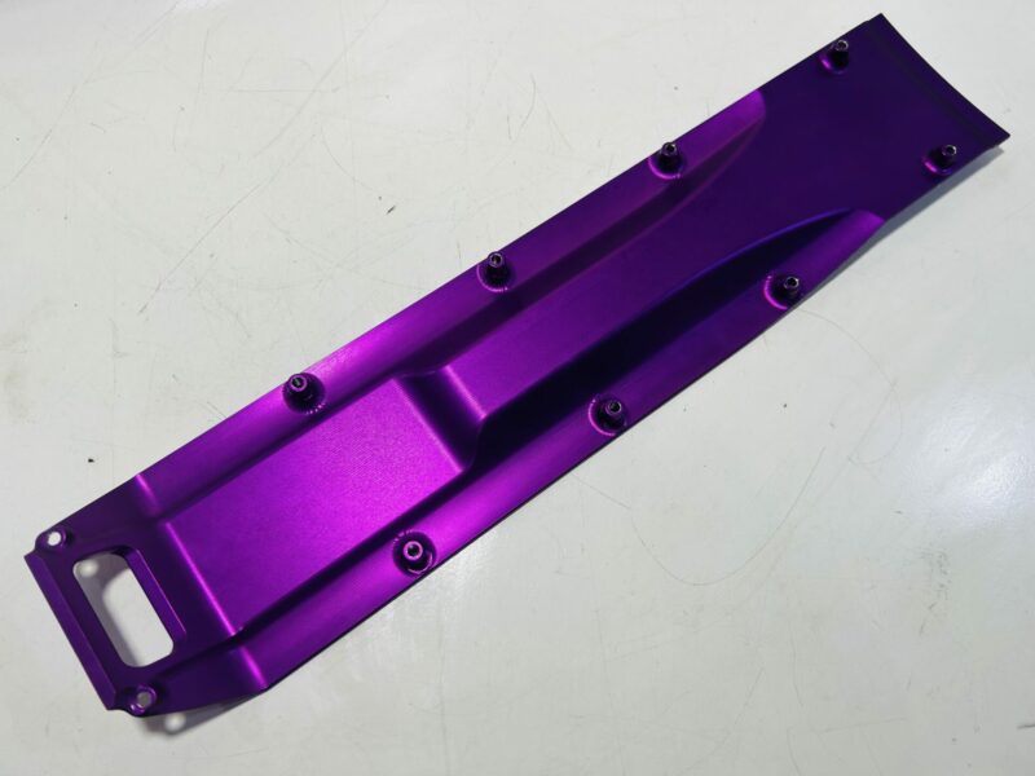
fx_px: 777
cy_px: 388
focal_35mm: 26
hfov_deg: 67.3
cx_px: 518
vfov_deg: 53.1
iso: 50
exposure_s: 1/1326
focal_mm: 5.7
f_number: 1.5
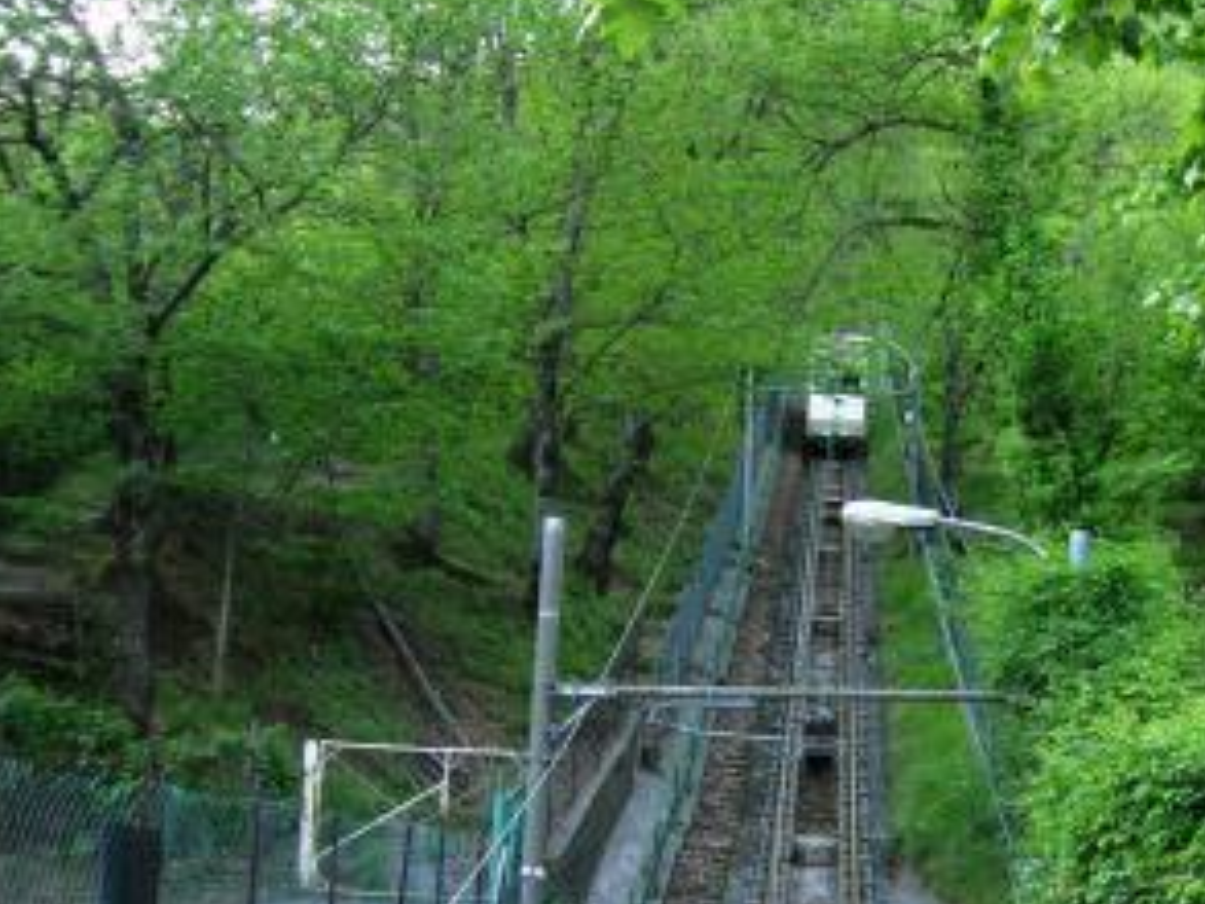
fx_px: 1811
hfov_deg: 36.3
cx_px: 835
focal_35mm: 52
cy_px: 625
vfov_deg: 27.8
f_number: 2.9
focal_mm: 5.7
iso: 86
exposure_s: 1/60.1
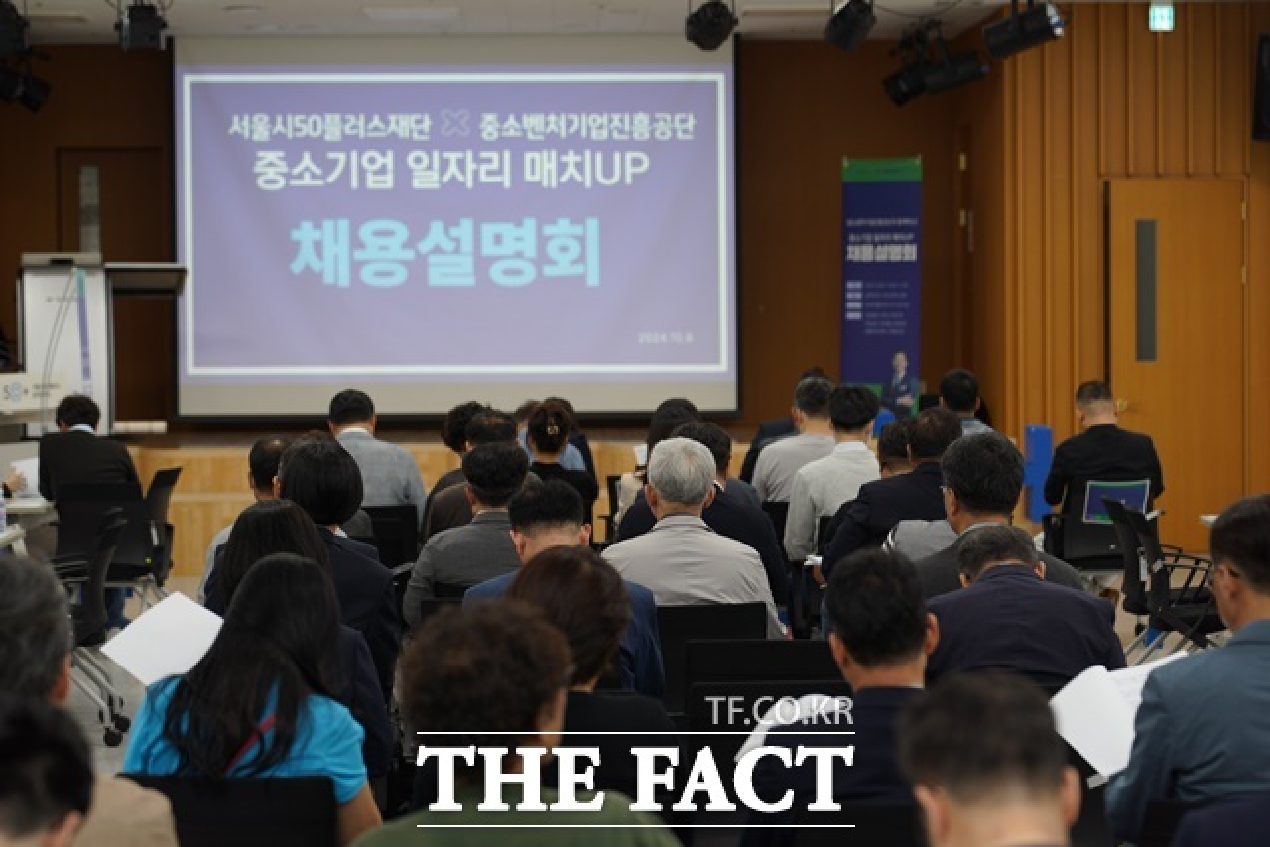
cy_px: 424
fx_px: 3140
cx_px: 635
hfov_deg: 22.9
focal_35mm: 89
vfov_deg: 15.4
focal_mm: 89
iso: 800
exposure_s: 1/160
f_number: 3.5
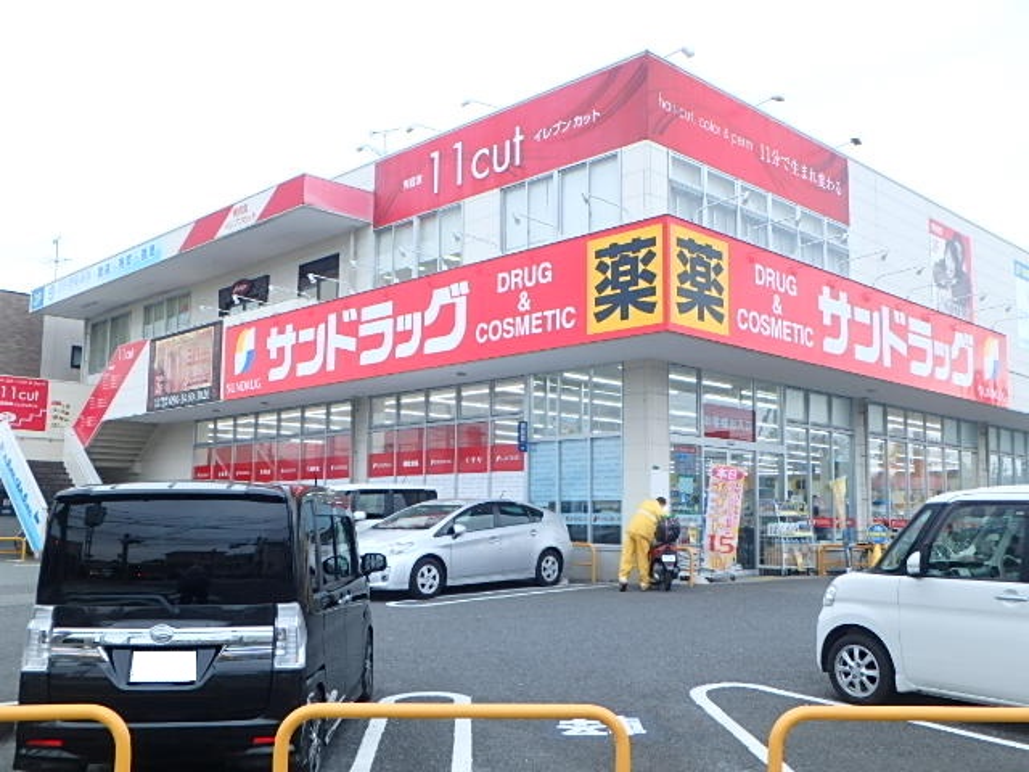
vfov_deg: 41.8
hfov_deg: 54.0
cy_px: 386
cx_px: 514
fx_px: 1011
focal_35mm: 34
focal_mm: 6
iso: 200
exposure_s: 1/60
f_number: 4.9
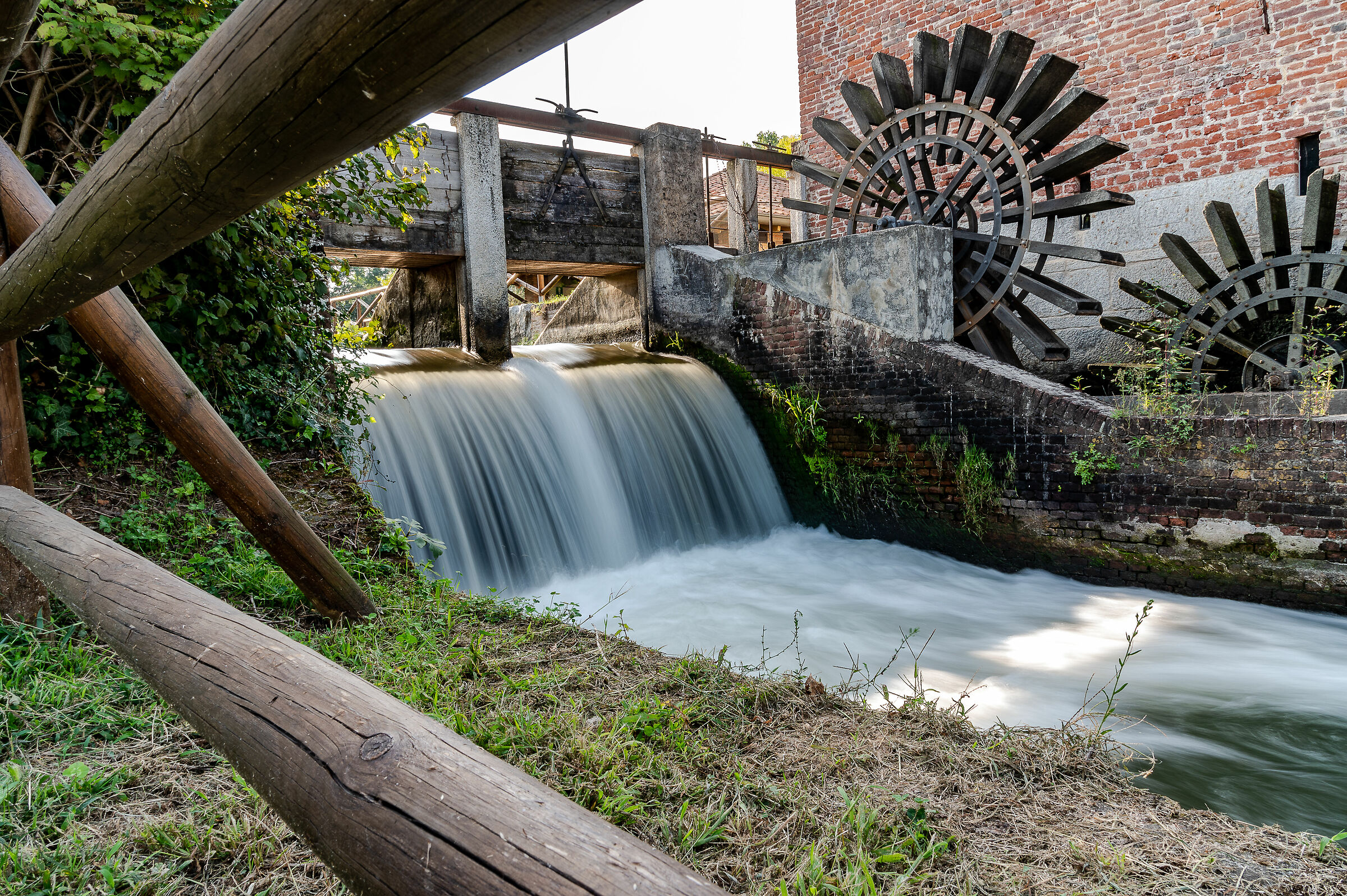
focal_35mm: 24
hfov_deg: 73.8
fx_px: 897
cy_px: 448
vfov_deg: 53.1
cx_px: 674
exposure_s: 1/2.5
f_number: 22
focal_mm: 24
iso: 80
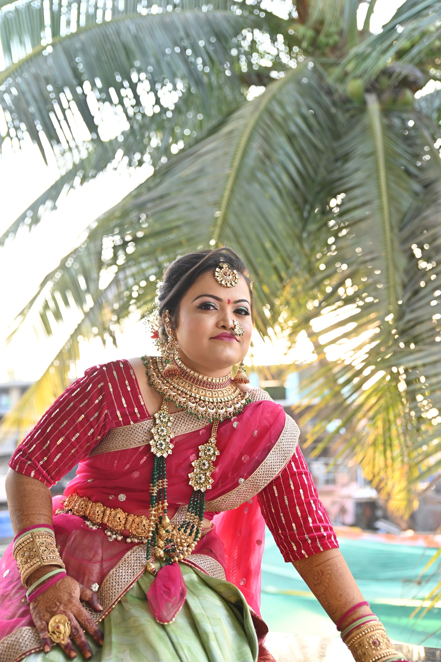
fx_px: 736
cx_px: 220
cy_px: 331
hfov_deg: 33.4
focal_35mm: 40
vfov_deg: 48.5
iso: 250
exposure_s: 1/160
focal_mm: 40
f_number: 2.8
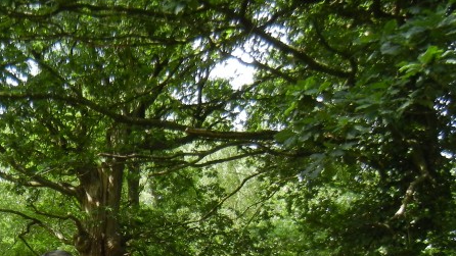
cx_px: 0
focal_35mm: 75
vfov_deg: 15.4
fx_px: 907
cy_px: 325
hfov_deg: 26.7
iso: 160
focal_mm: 5.4
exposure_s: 1/163
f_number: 3.5
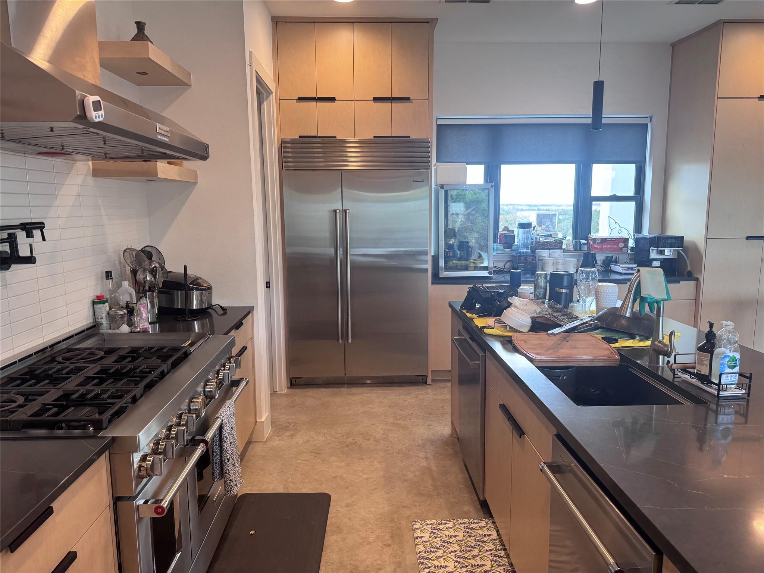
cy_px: 286
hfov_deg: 71.6
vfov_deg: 56.8
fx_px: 530
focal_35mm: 24
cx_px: 382
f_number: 1.78
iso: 200
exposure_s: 1/120
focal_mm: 6.76
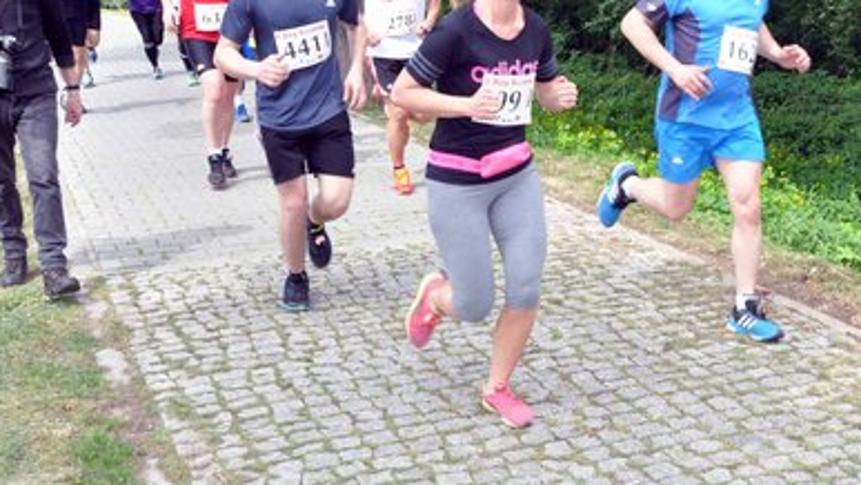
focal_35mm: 58
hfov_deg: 35.0
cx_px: 676
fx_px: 1325
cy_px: 231
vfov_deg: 20.7
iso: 800
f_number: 13
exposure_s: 1/200
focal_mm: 22
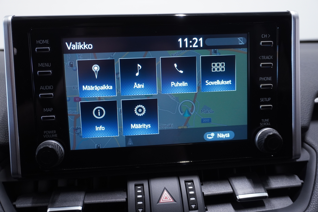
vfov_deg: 40.0
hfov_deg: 57.2
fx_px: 291
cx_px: 159
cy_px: 106
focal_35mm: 33
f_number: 4
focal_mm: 22
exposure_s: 1/40
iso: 1000
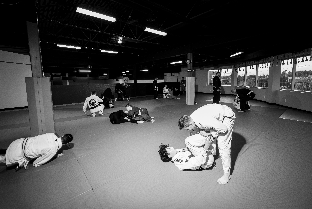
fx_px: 139
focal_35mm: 16
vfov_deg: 73.6
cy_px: 95
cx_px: 158
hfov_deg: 96.7
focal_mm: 14
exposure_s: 1/40
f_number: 5
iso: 200
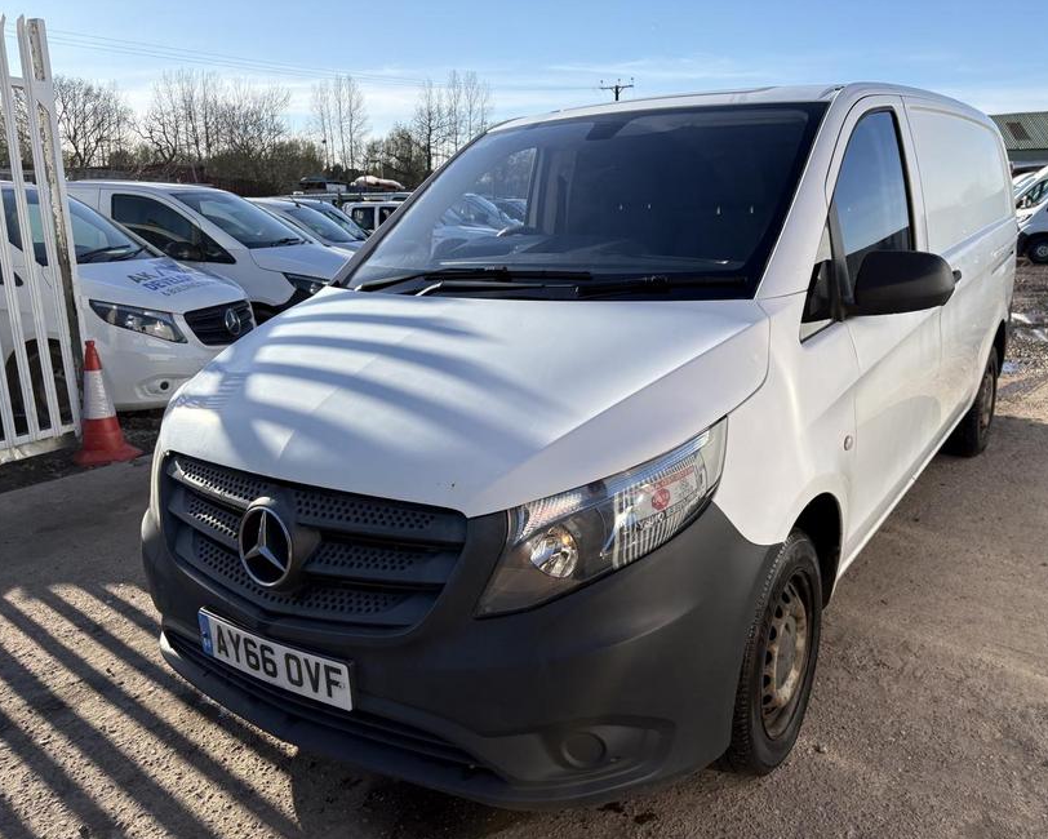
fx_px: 869
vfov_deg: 51.5
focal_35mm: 28
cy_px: 430
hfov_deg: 62.2
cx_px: 549
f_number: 1.6
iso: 50
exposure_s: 1/2538
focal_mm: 5.96
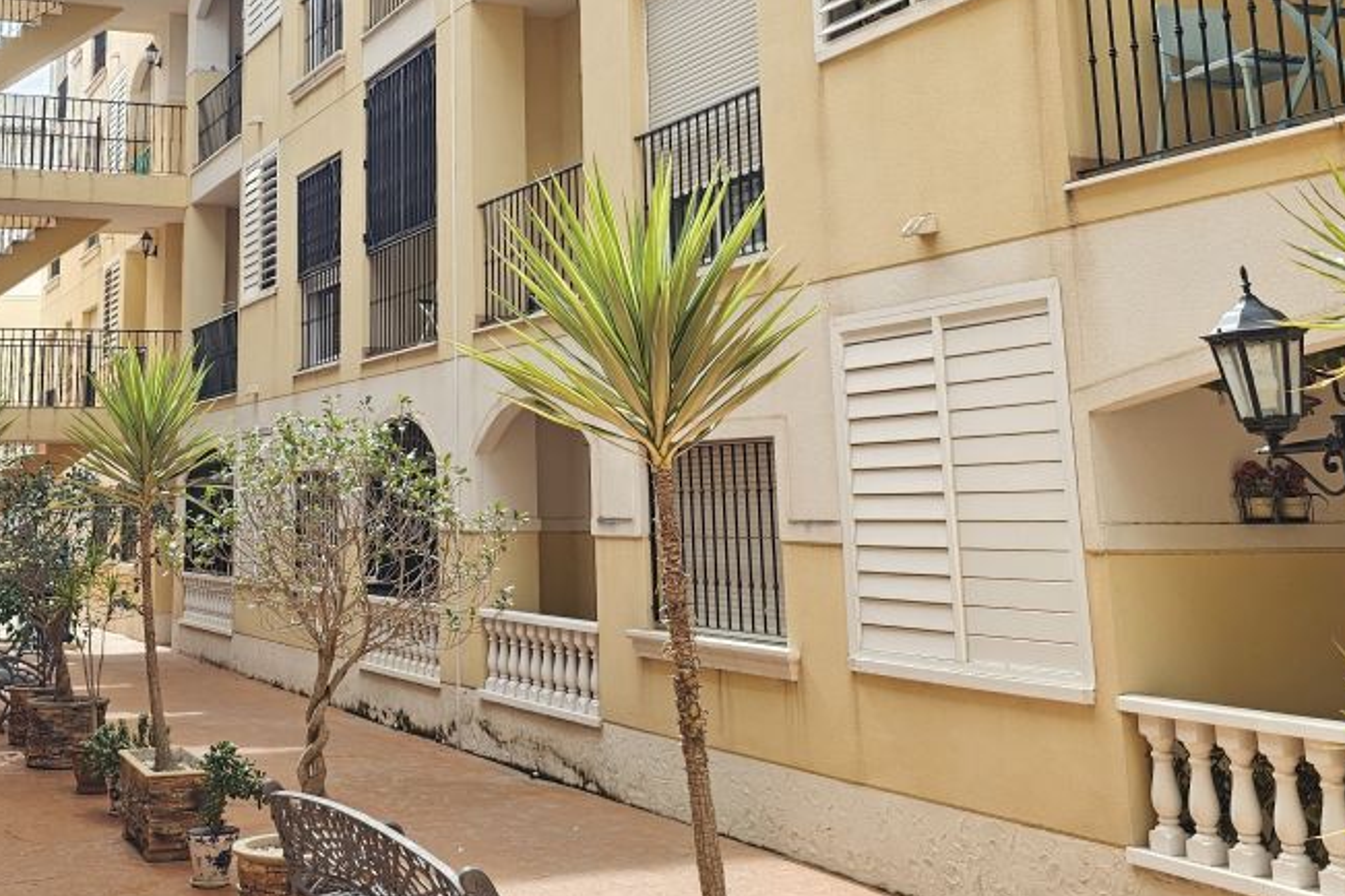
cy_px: 147
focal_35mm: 47
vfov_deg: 27.9
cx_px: 417
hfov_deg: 41.2
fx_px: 1756
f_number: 1.7
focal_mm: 6.3
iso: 12
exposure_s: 1/180
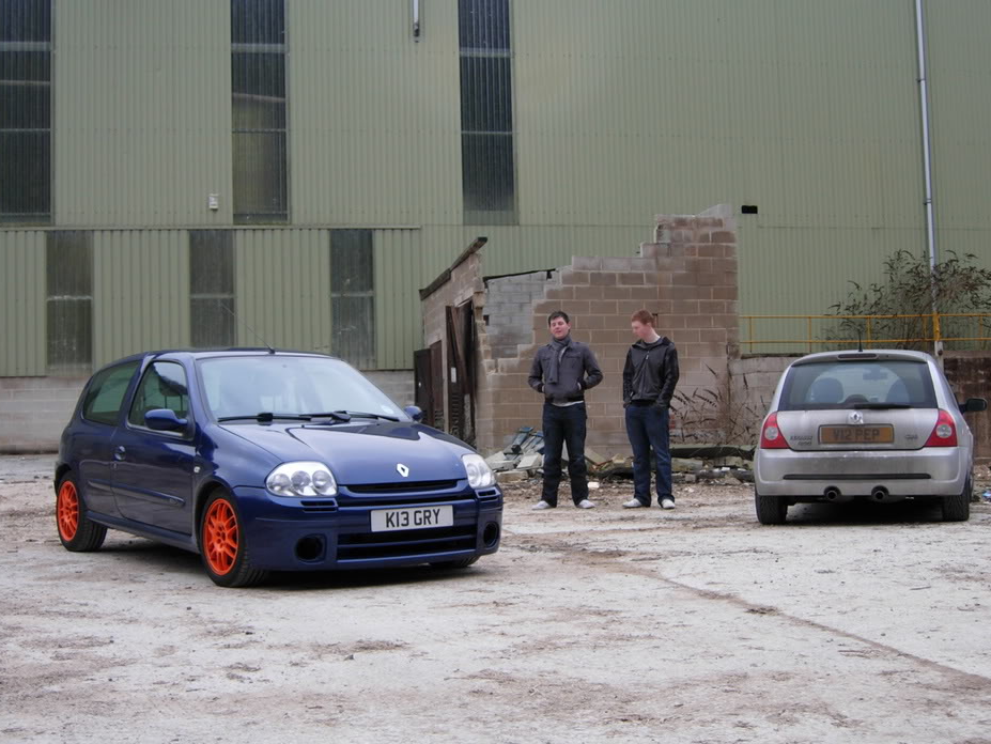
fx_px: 1518
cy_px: 376
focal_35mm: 53
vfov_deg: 27.5
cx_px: 521
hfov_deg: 36.1
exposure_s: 1/6.9
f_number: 3.1
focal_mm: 10.1
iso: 50
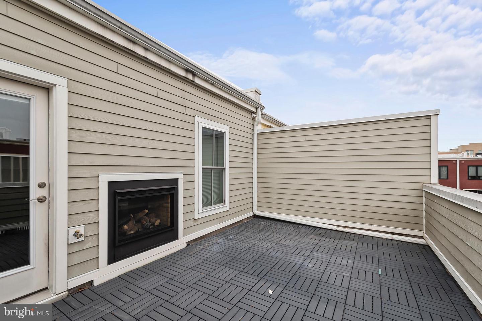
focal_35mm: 15
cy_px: 160
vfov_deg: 77.3
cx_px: 241
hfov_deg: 100.4
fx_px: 201
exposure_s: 1/320
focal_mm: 10
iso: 640
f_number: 7.1
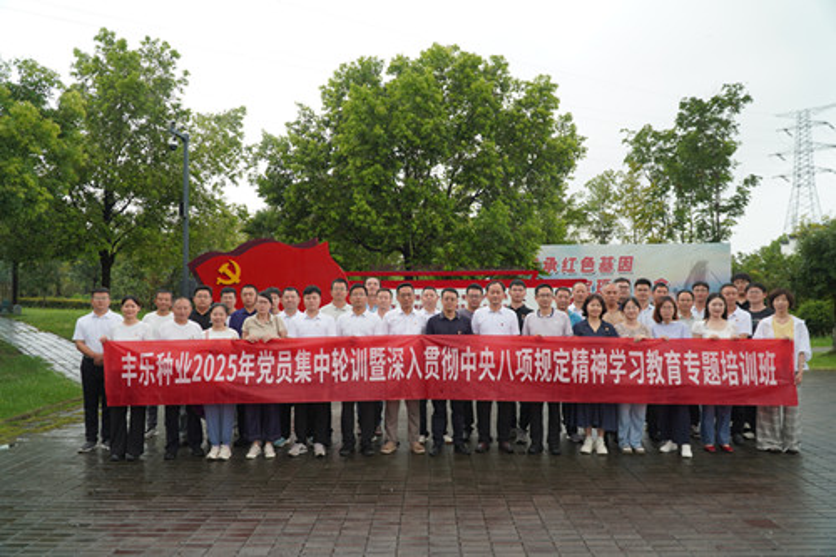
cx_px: 418
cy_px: 278
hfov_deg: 67.4
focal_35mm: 27
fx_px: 627
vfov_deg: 47.9
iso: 125
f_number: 4
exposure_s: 1/160
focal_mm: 18
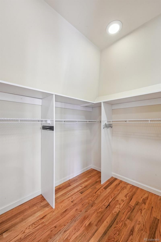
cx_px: 80
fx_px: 94
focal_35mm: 14
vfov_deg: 104.3
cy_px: 121
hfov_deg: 81.2
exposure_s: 1/1.67
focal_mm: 14
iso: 400
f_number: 11
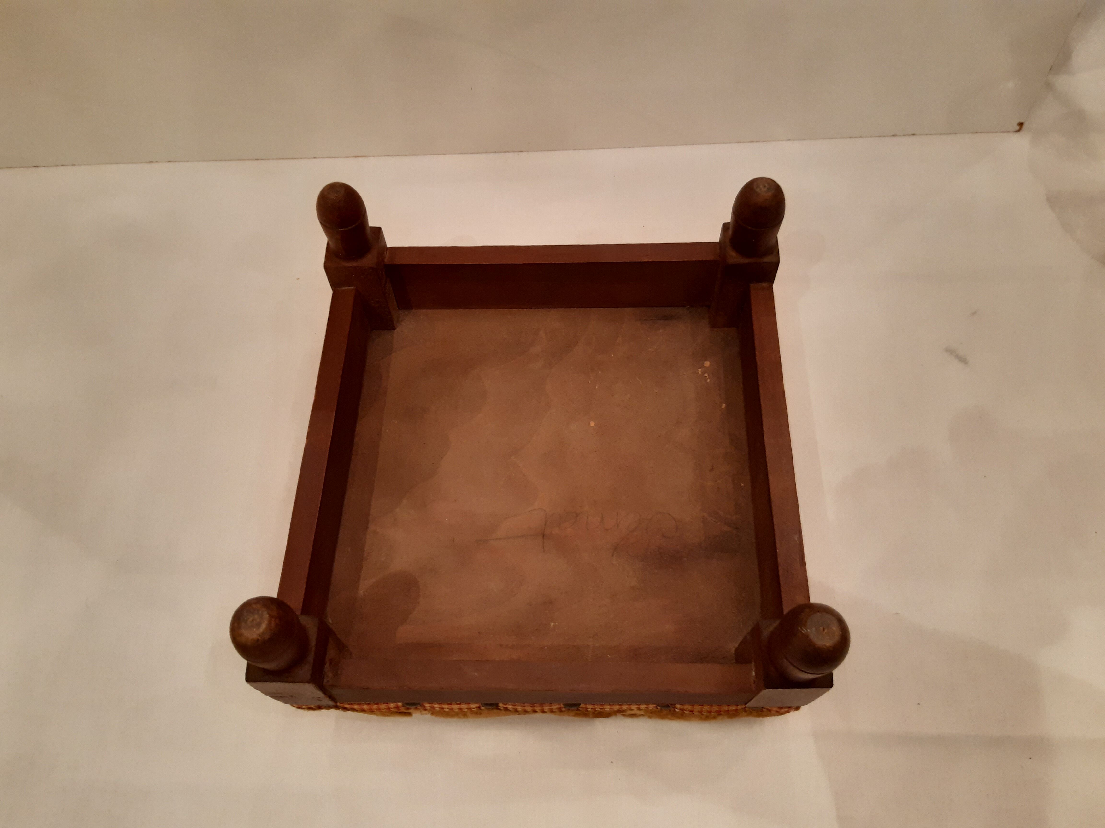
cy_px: 414
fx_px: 830
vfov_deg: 53.1
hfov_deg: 67.3
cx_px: 552
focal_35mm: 26
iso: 250
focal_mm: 3.92
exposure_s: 1/50
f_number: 1.7
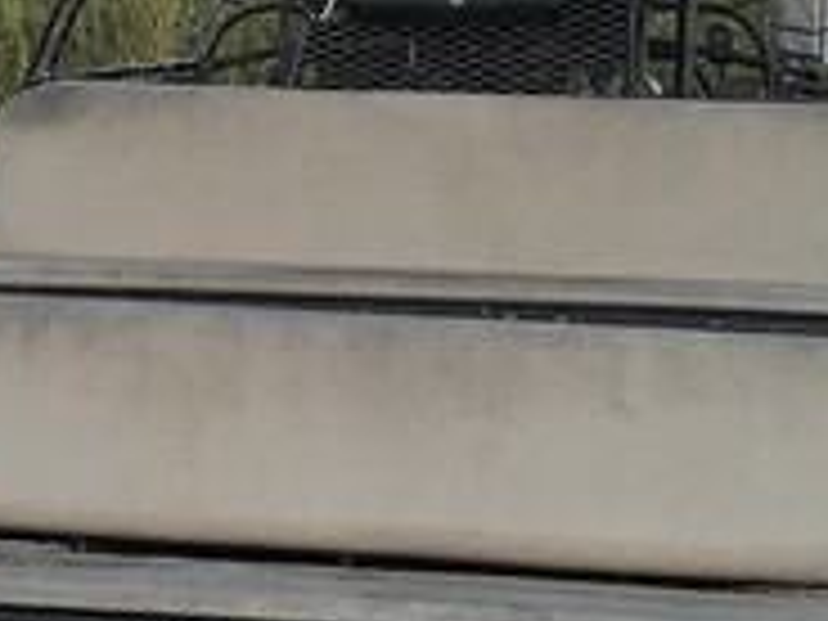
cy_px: 45
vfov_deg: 11.7
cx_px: -58
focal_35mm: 126
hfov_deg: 15.3
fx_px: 3014
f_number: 2.2
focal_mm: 4.15
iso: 32
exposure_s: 1/30
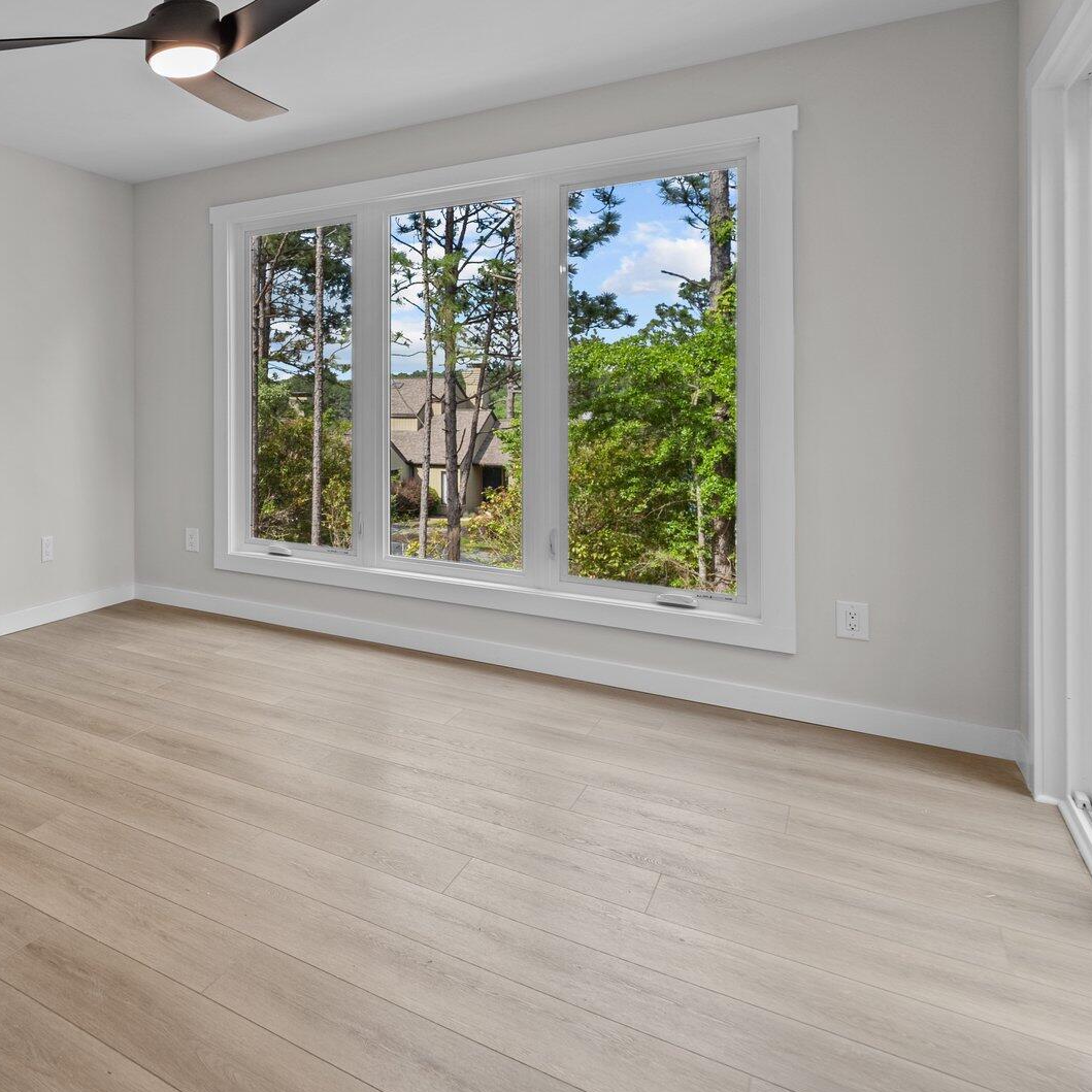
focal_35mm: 23
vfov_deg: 66.4
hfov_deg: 56.2
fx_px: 821
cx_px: 73
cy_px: 422
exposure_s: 1/15
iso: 400
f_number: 5.6
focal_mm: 14
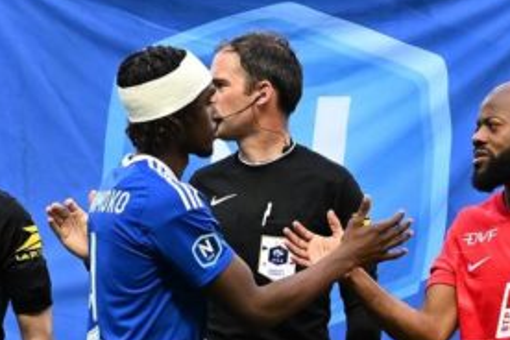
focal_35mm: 393
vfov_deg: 3.5
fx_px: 5567
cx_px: 763
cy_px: 458
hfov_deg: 5.2
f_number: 4
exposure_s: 1/1000
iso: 2000
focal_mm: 71
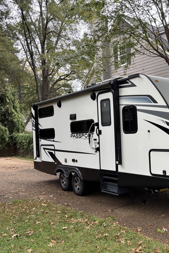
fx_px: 261
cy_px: 128
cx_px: 153
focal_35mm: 37
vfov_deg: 51.9
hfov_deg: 33.9
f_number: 1.6
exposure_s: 1/203
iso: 40
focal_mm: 5.96
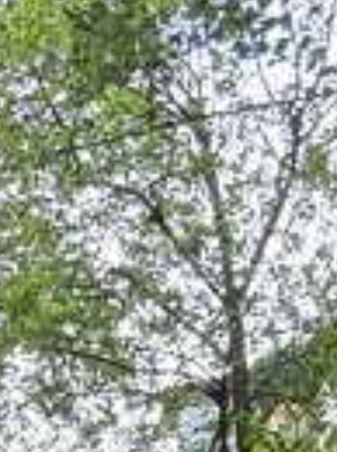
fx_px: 2006
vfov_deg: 10.6
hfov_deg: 9.4
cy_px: 1147
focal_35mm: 154
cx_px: -163
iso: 50
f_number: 1.6
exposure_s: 1/162
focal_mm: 5.96
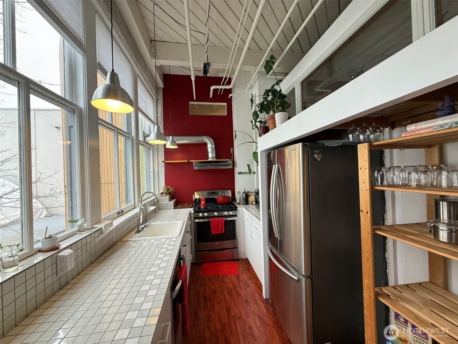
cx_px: 229
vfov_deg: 85.7
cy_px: 172
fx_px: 185
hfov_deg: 102.1
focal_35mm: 14
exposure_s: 1/120
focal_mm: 2.22
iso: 100
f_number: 2.2
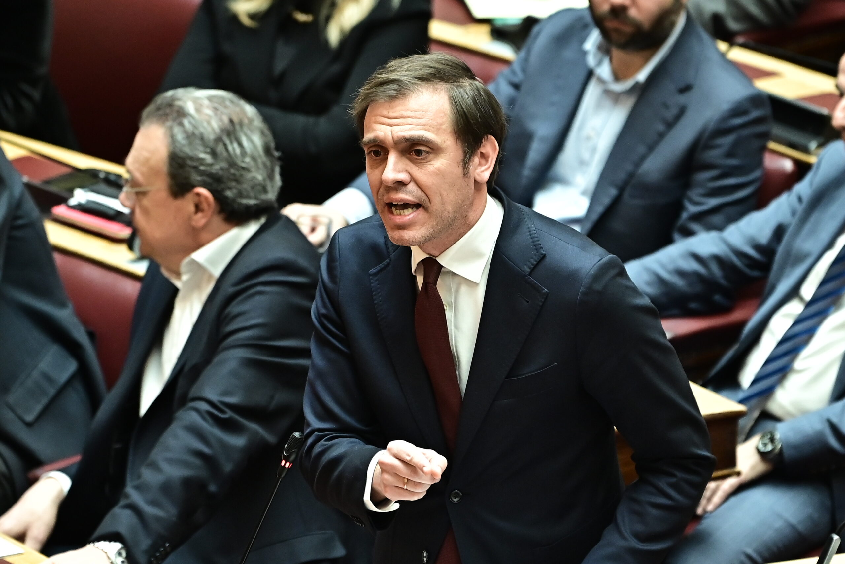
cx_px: 422
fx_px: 7042
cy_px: 282
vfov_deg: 4.6
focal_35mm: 300
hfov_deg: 6.9
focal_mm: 200
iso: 1600
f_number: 3.2
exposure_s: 1/640
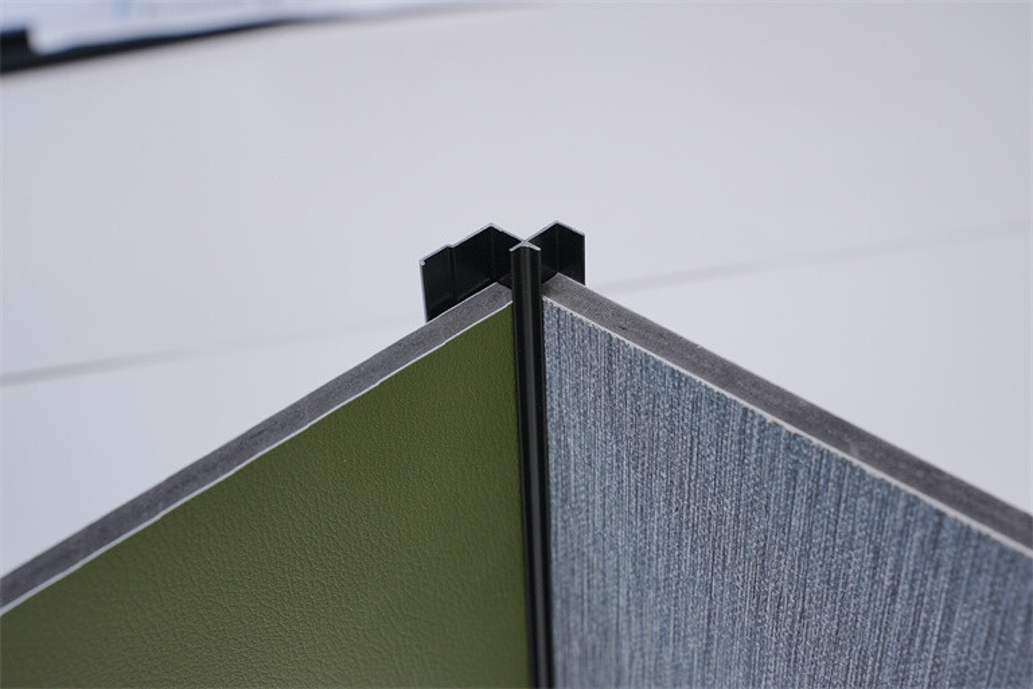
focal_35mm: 49
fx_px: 1406
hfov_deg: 40.3
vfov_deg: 27.5
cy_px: 344
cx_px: 516
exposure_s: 1/80
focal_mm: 49
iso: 1000
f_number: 8
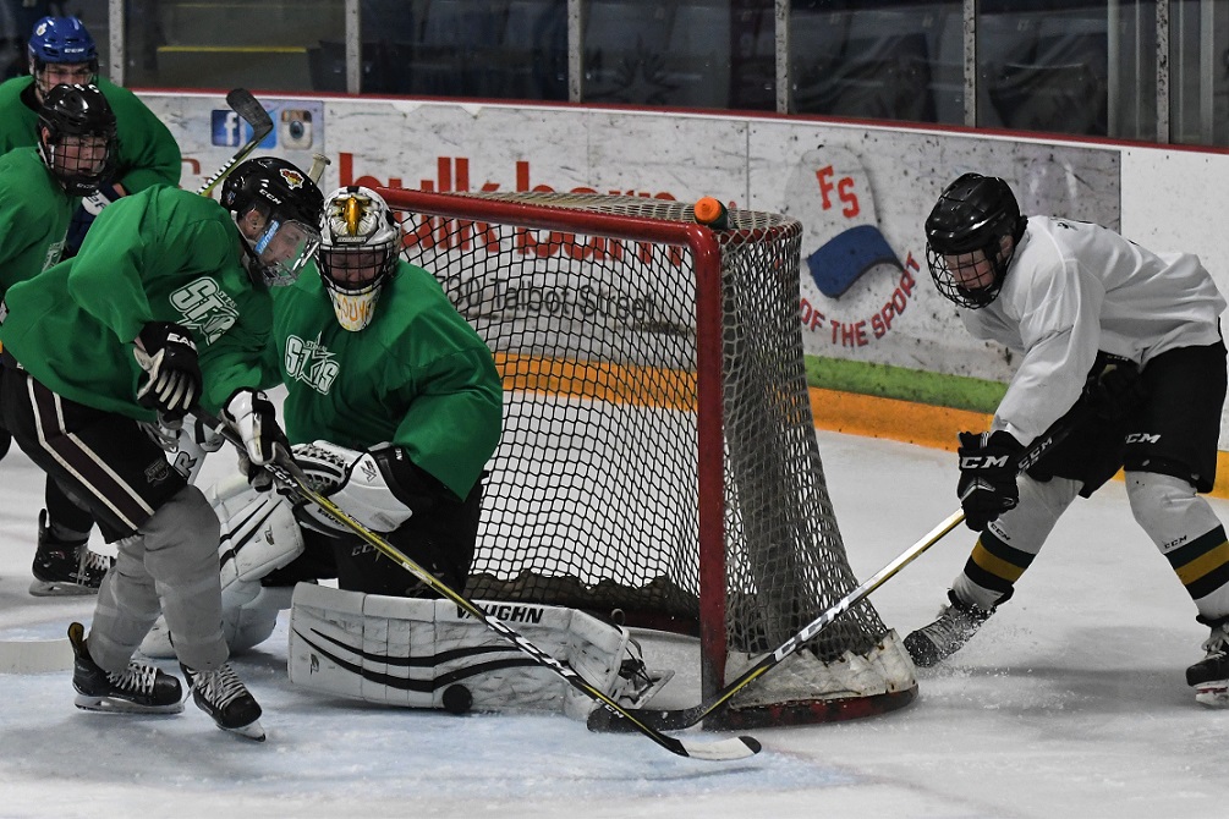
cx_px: 614
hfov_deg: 19.5
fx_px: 3584
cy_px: 410
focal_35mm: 105
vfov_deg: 13.0
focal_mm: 70
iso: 2800
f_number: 2.8
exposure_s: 1/1250
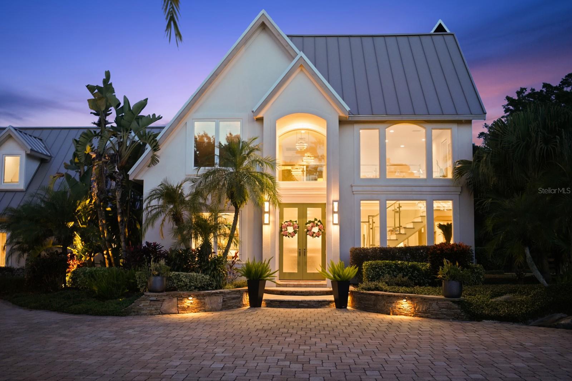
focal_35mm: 35
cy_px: 190
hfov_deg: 54.4
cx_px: 286
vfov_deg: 37.9
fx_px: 556
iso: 4000
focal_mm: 35
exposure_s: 1/6
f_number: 4
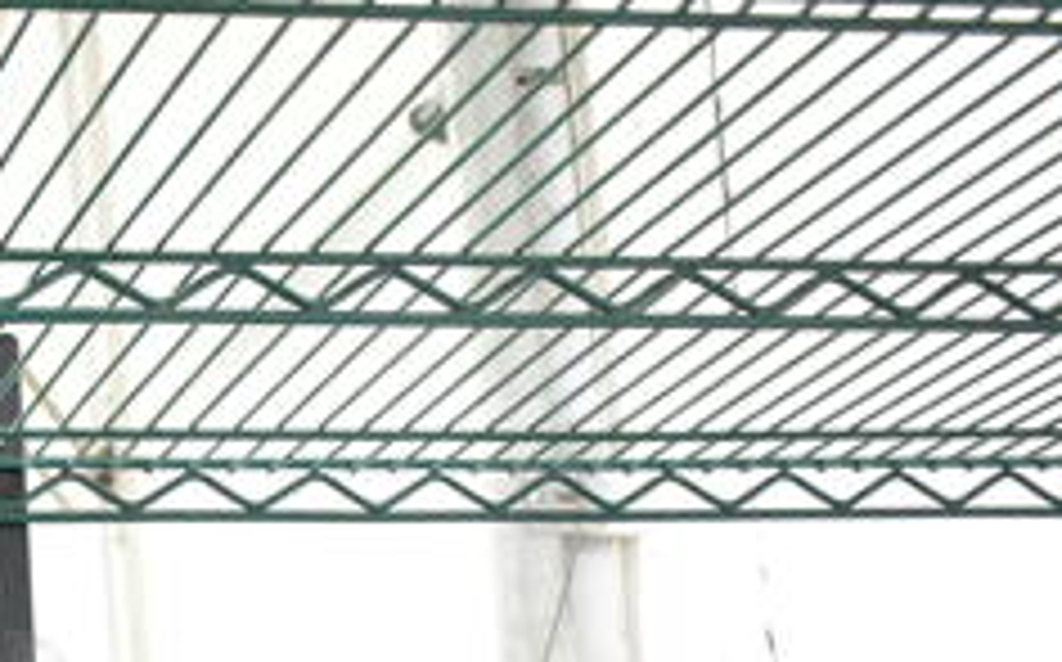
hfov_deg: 20.3
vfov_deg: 13.2
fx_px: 2747
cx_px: -248
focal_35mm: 95
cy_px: 865
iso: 6400
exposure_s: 1/125
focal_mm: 24
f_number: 4.5
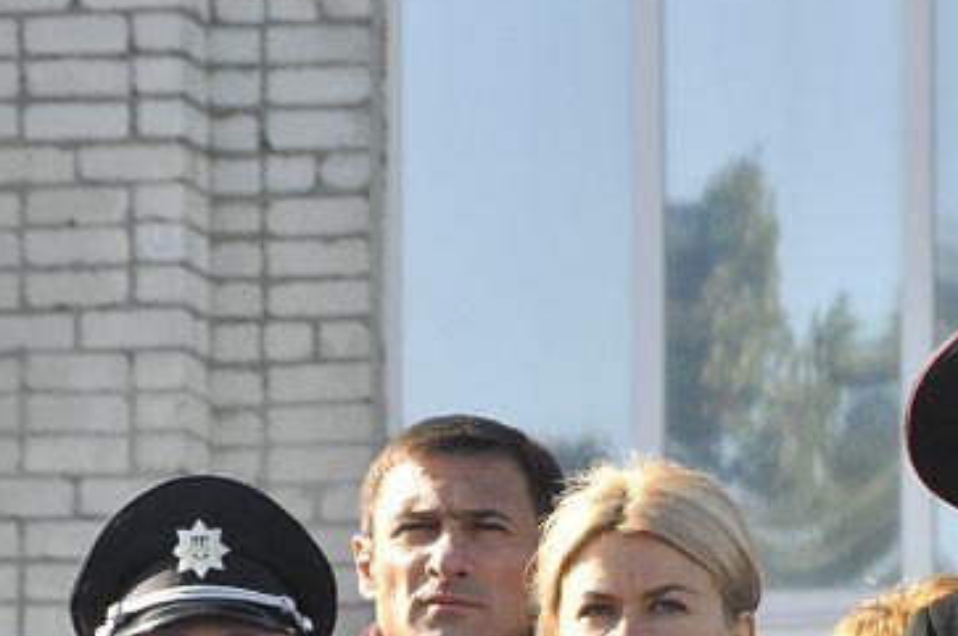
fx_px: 11810
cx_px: 1298
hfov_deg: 4.6
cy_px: 499
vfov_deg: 3.1
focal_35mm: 444
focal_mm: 105
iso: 1250
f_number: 9
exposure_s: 1/1250
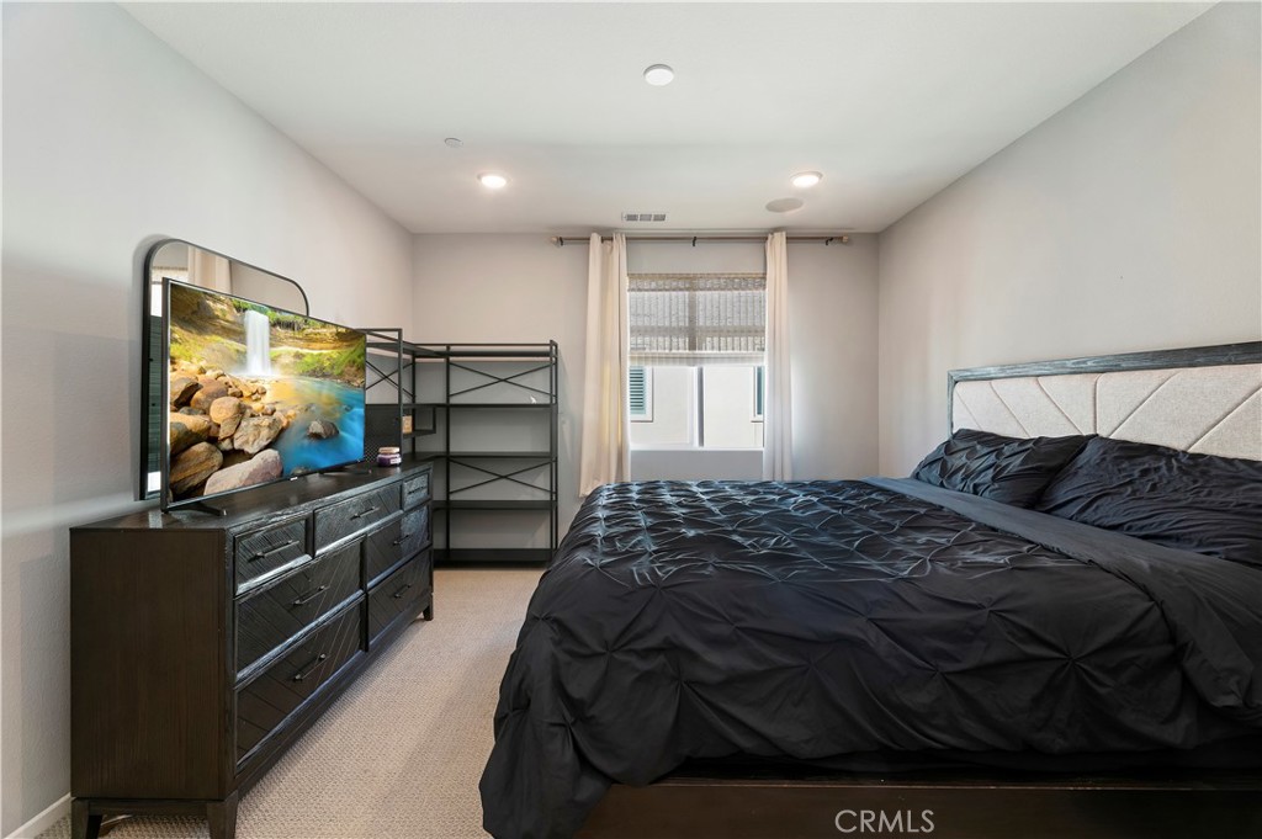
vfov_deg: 81.1
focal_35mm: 14
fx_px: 490
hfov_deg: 104.3
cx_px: 631
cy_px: 420
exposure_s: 1/4
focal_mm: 14
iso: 500
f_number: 10
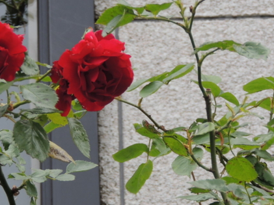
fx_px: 3385
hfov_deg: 4.6
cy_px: 102
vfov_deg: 3.5
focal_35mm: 428
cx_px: 155
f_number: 4.6
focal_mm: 40.1
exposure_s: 1/320
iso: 100
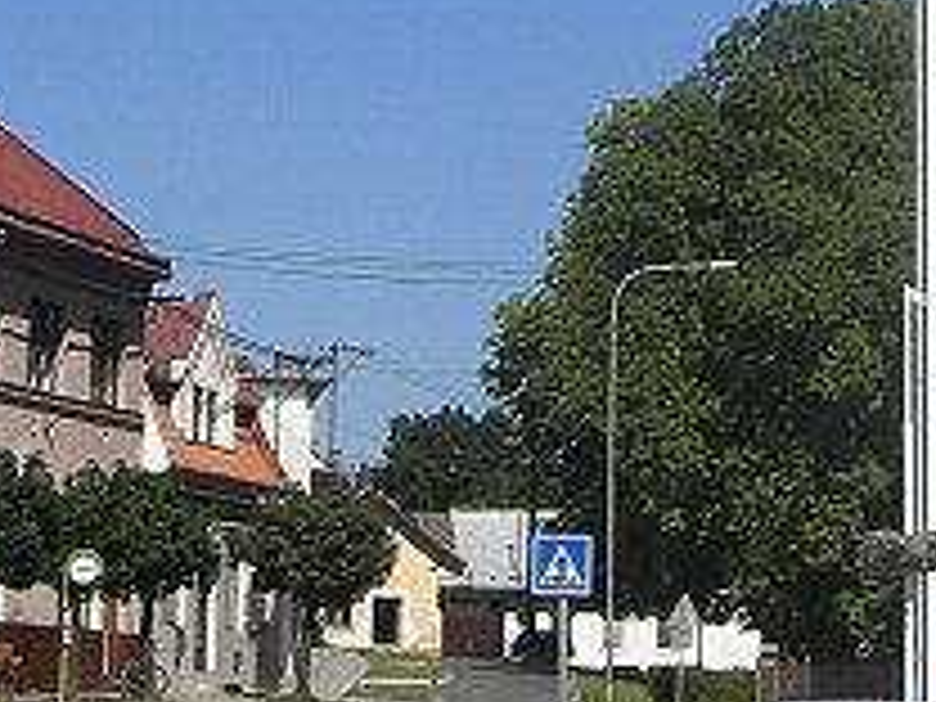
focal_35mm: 146
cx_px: 513
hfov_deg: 13.5
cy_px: -148
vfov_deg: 10.0
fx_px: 3948
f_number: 4.4
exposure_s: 1/1000
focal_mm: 6.3
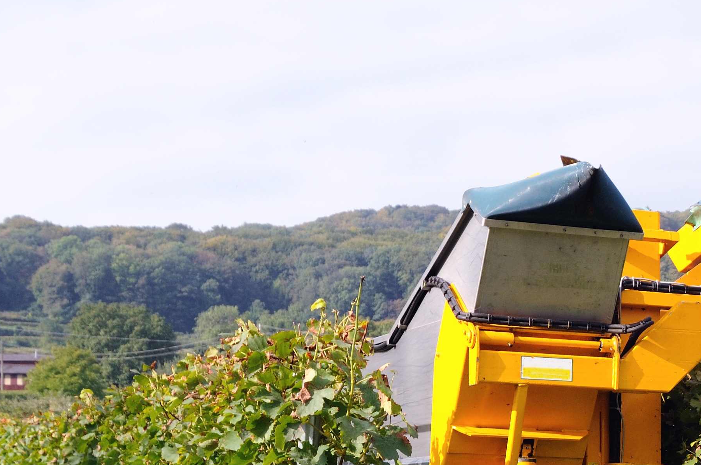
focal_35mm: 100
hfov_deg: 19.5
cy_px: 456
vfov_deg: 13.5
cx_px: 786
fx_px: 1945
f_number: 9
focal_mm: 28
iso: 200
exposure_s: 1/320
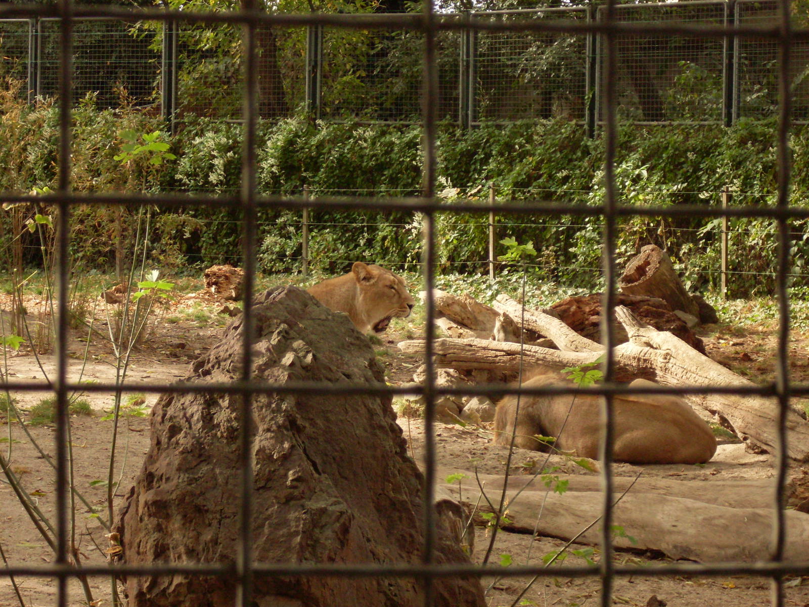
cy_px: 304
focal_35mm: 114
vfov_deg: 13.0
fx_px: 2664
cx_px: 404
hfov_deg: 17.3
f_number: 5.2
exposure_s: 1/90
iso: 200
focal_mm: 18.9
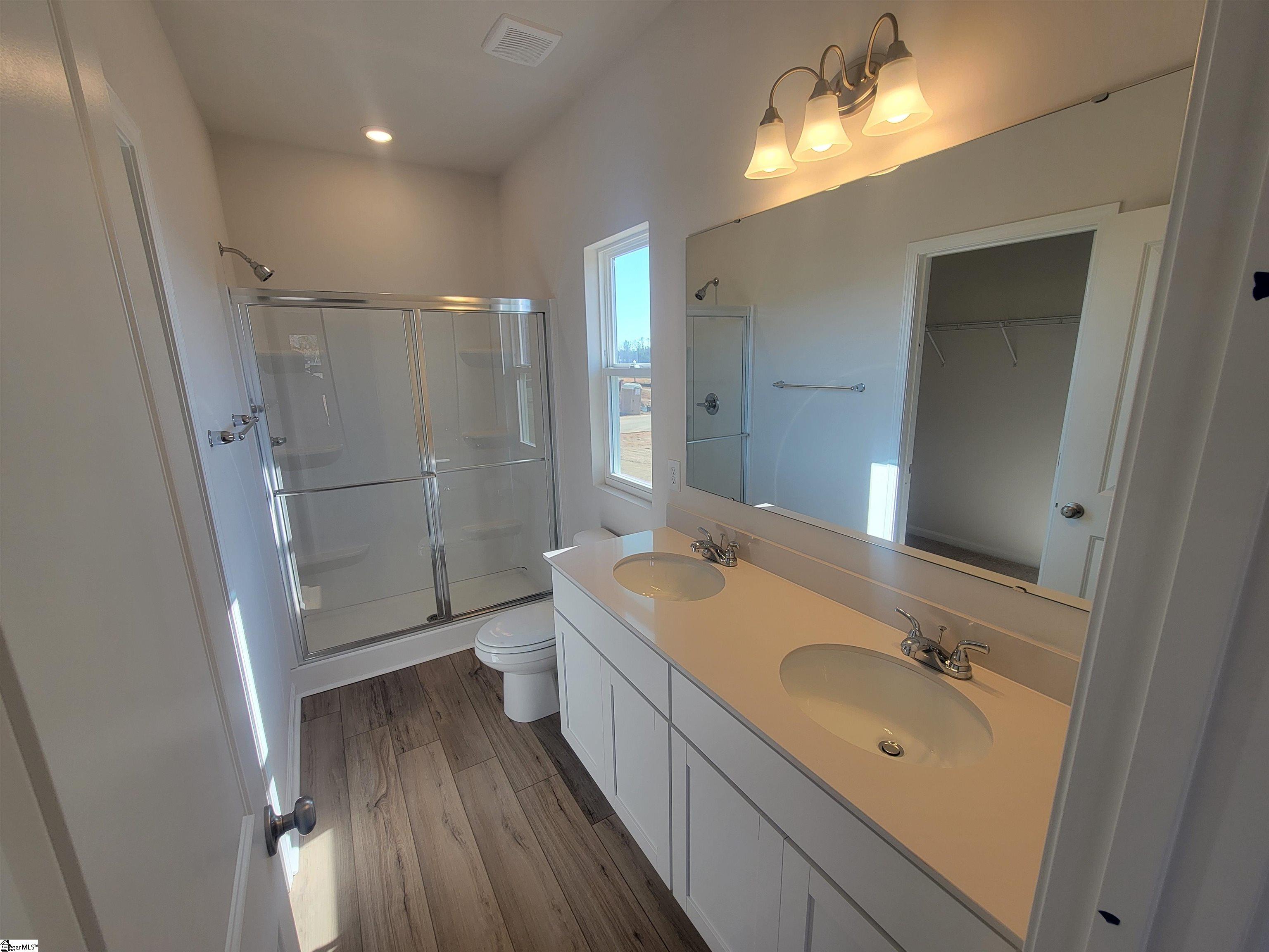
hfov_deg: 106.2
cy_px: 476
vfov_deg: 89.9
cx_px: 634
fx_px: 477
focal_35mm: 13
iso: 50
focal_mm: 2.2
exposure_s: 1/131
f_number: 2.2
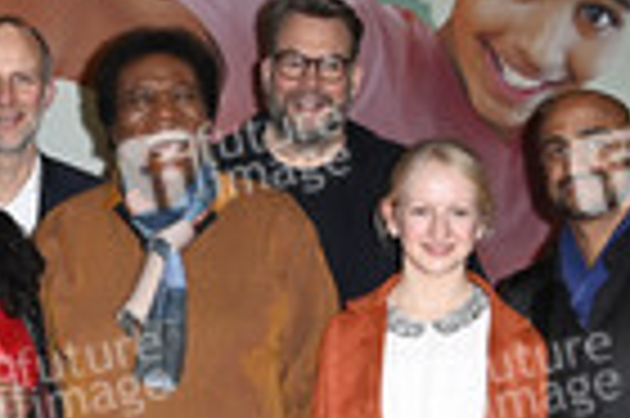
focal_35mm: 90
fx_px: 1573
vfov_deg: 14.7
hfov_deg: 22.3
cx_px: 115
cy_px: 499
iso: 800
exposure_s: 1/250
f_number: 6.3
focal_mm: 28
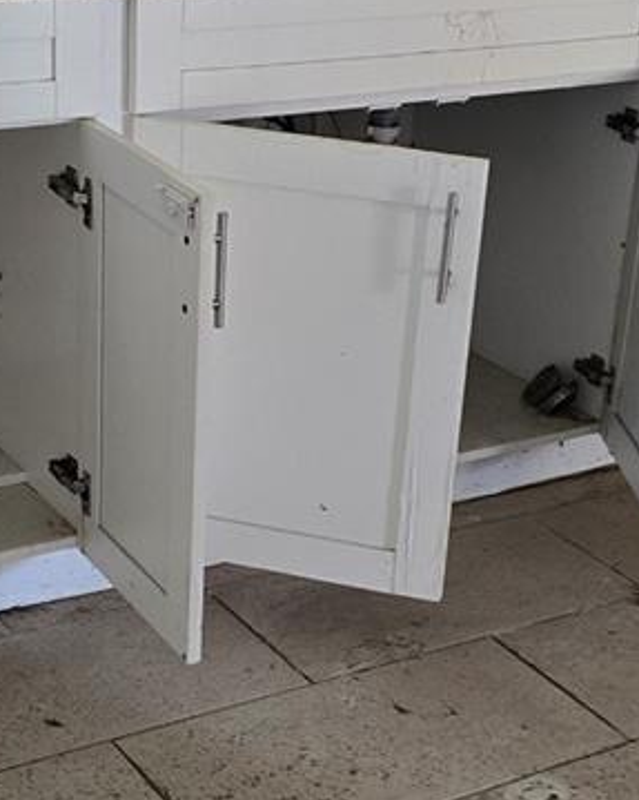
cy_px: 468
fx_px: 1774
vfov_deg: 25.4
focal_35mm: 75
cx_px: 238
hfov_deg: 20.4
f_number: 1.7
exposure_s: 1/120
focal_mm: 6.3
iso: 250
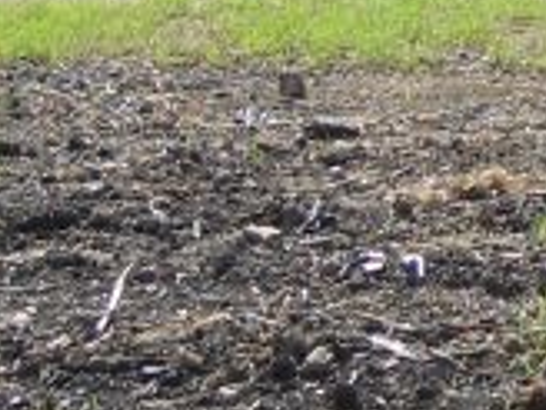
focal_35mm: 169
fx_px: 2666
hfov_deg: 10.9
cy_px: -637
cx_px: 1005
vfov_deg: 8.0
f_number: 3.2
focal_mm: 4.9
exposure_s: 1/640
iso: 80
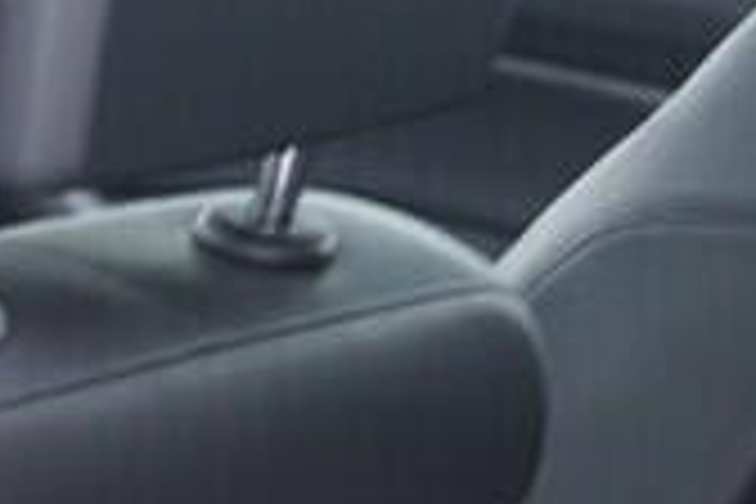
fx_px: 4620
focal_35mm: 220
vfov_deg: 6.1
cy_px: 871
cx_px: -342
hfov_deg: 9.1
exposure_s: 1/40
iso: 320
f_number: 2.8
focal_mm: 24
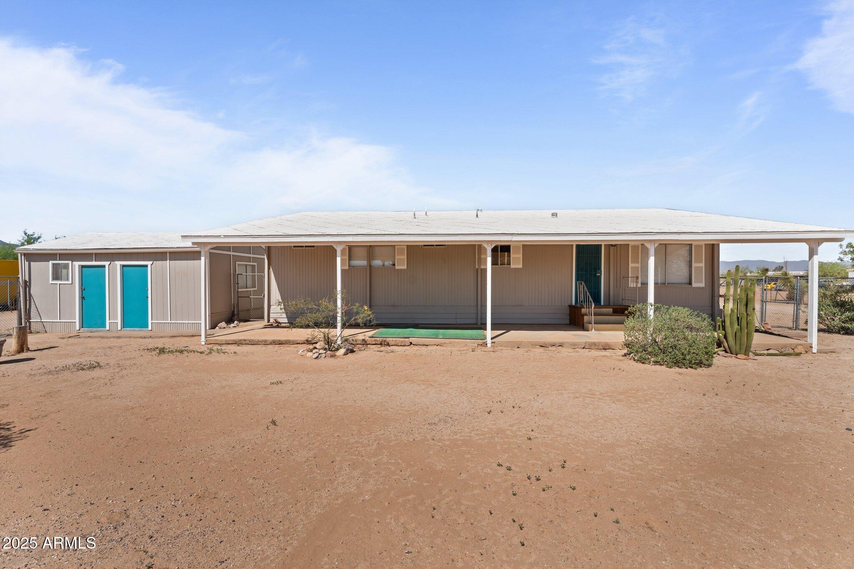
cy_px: 284
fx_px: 361
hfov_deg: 99.7
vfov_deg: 76.6
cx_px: 427
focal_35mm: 15
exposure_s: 1/640
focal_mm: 15.2
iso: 400
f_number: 8
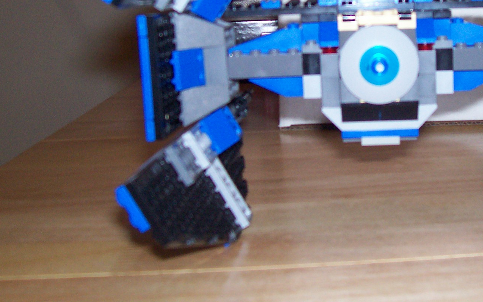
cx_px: 390
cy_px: 74
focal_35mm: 64
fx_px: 843
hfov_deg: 31.1
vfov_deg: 20.2
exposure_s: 1/112
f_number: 2.7
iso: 140
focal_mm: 5.6
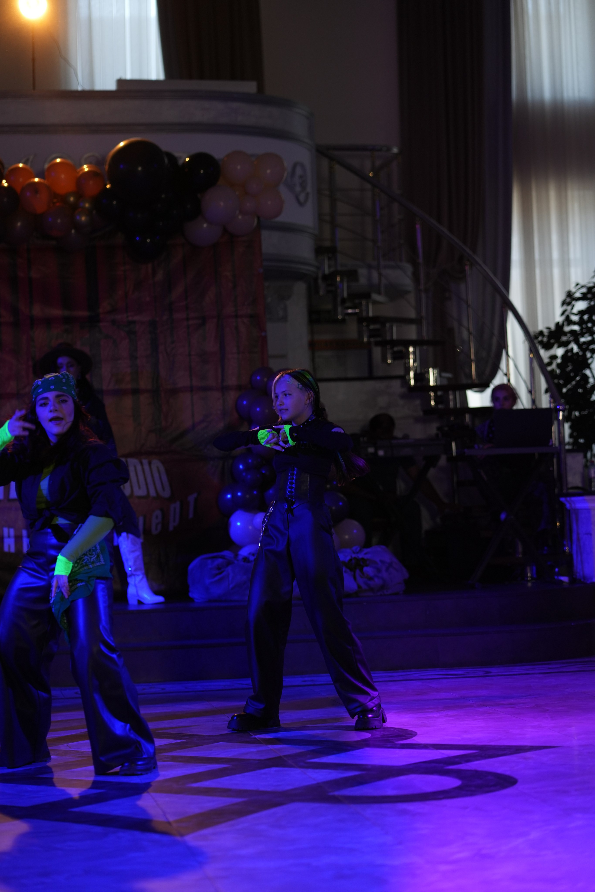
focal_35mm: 85
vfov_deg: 23.9
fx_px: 2107
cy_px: 446
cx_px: 298
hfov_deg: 16.1
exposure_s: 1/400
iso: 800
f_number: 2.2
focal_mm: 85
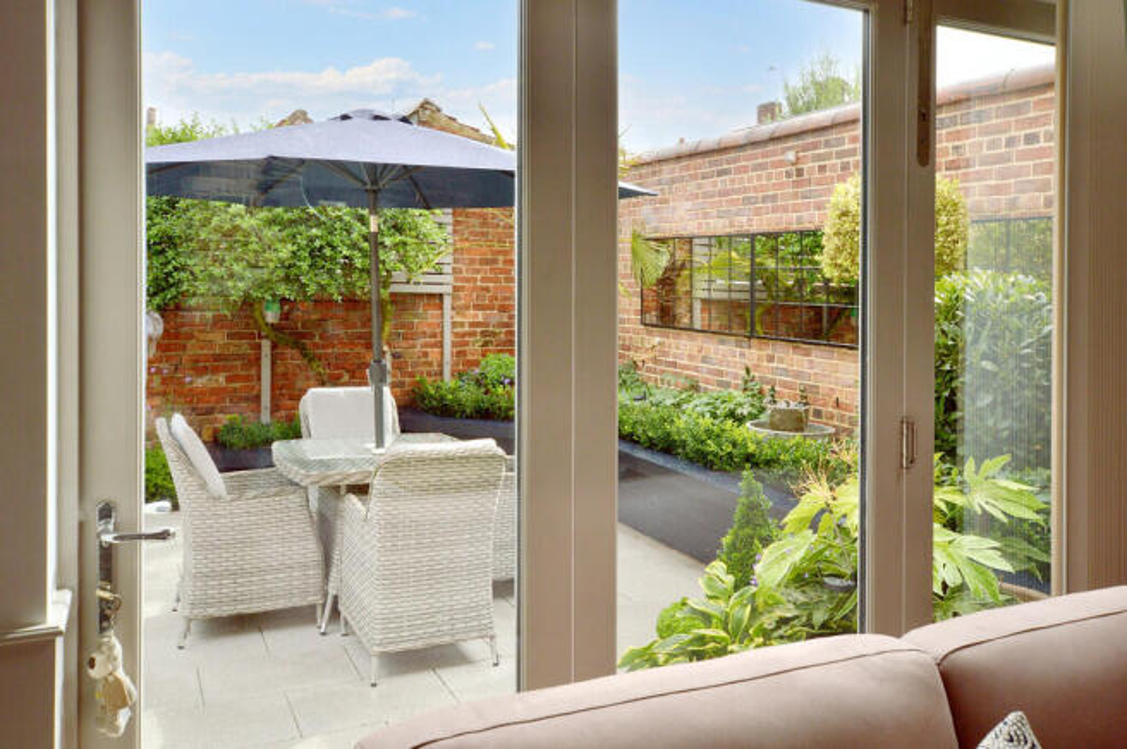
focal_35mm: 30
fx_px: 938
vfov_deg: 43.5
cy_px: 374
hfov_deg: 62.0
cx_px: 564
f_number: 10
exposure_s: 1/125
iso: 200
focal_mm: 20
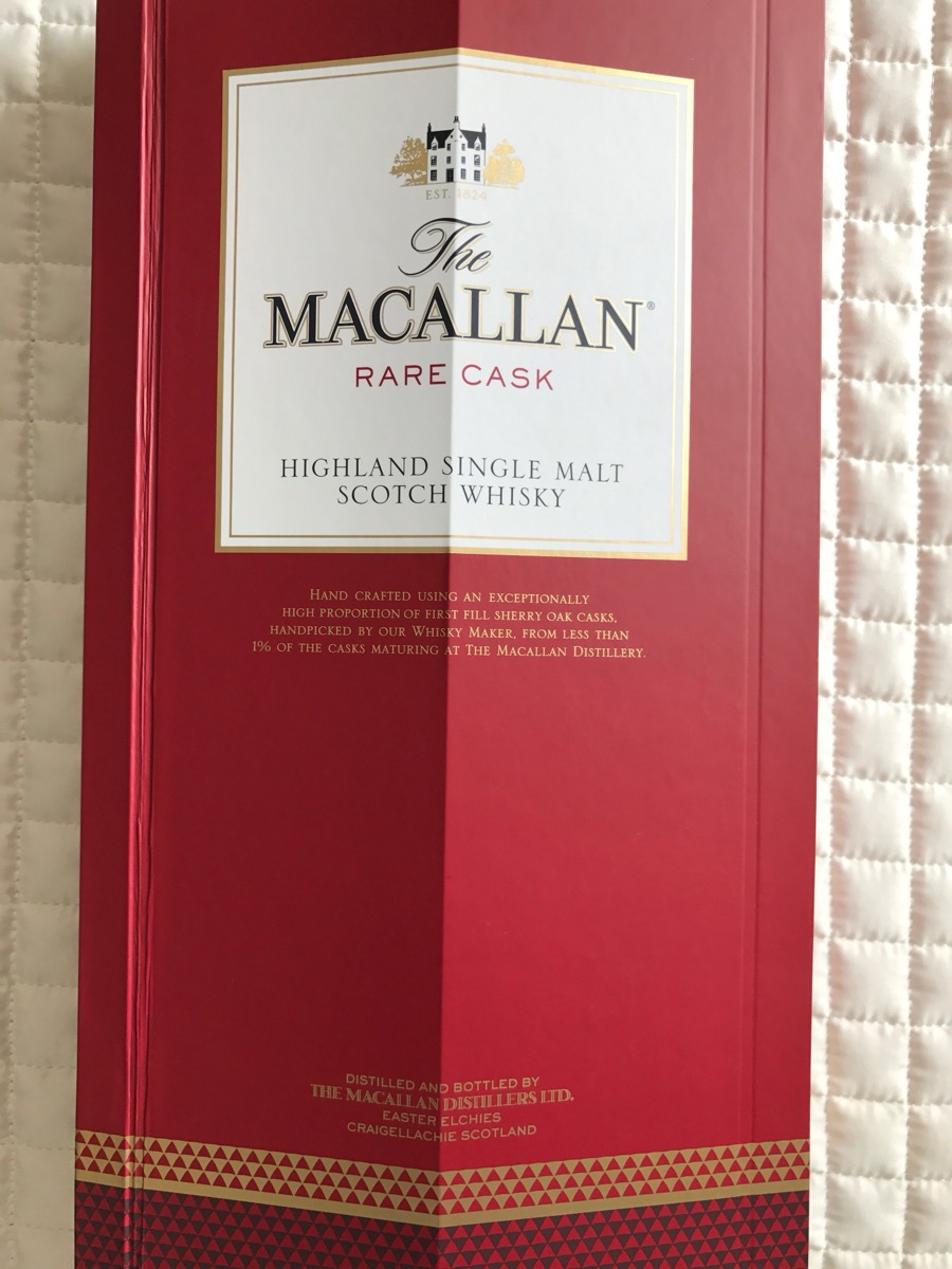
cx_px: 476
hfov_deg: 49.7
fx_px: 1027
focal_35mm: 28
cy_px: 634
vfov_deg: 63.4
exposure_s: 1/120
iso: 20
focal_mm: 3.99
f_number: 1.8
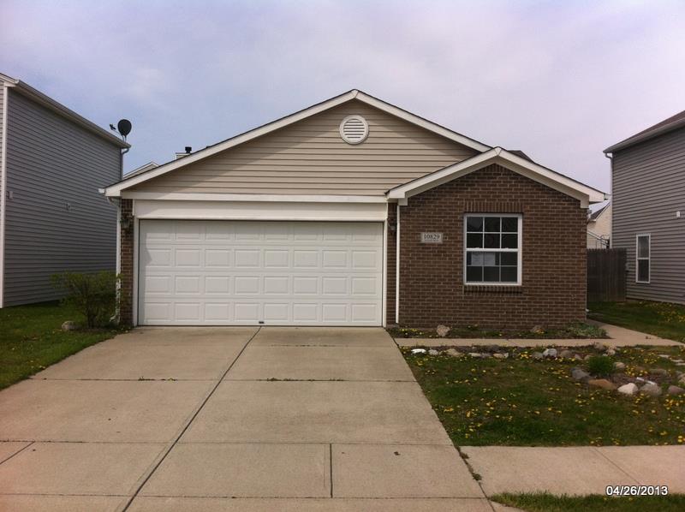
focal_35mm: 35
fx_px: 692
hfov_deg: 52.7
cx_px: 342
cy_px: 256
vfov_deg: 40.6
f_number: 2.8
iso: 80
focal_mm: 3.85
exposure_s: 1/2514
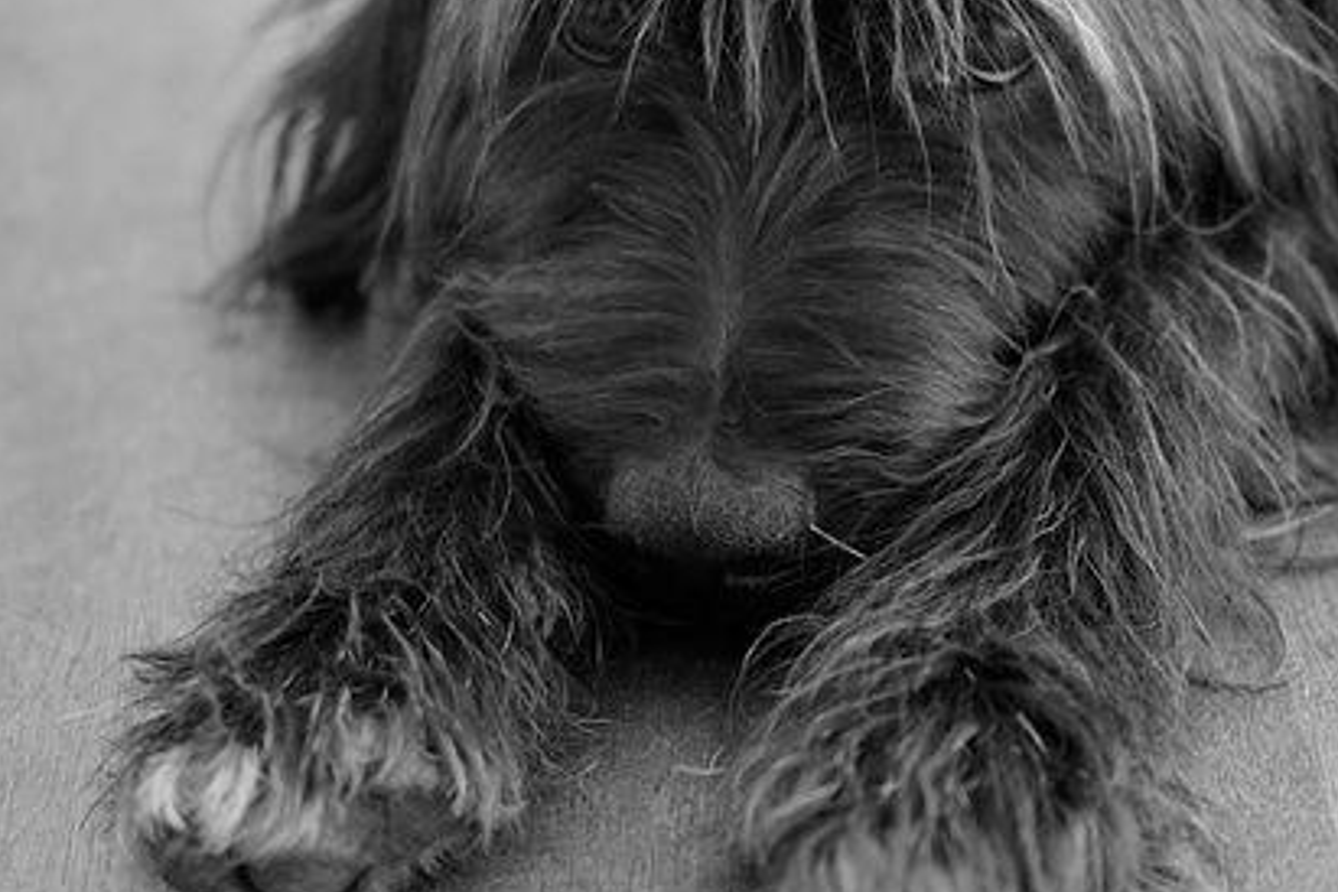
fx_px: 3456
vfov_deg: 14.7
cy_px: 448
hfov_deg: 21.9
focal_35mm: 93
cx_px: 713
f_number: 4
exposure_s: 1/15
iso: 6400
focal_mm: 55
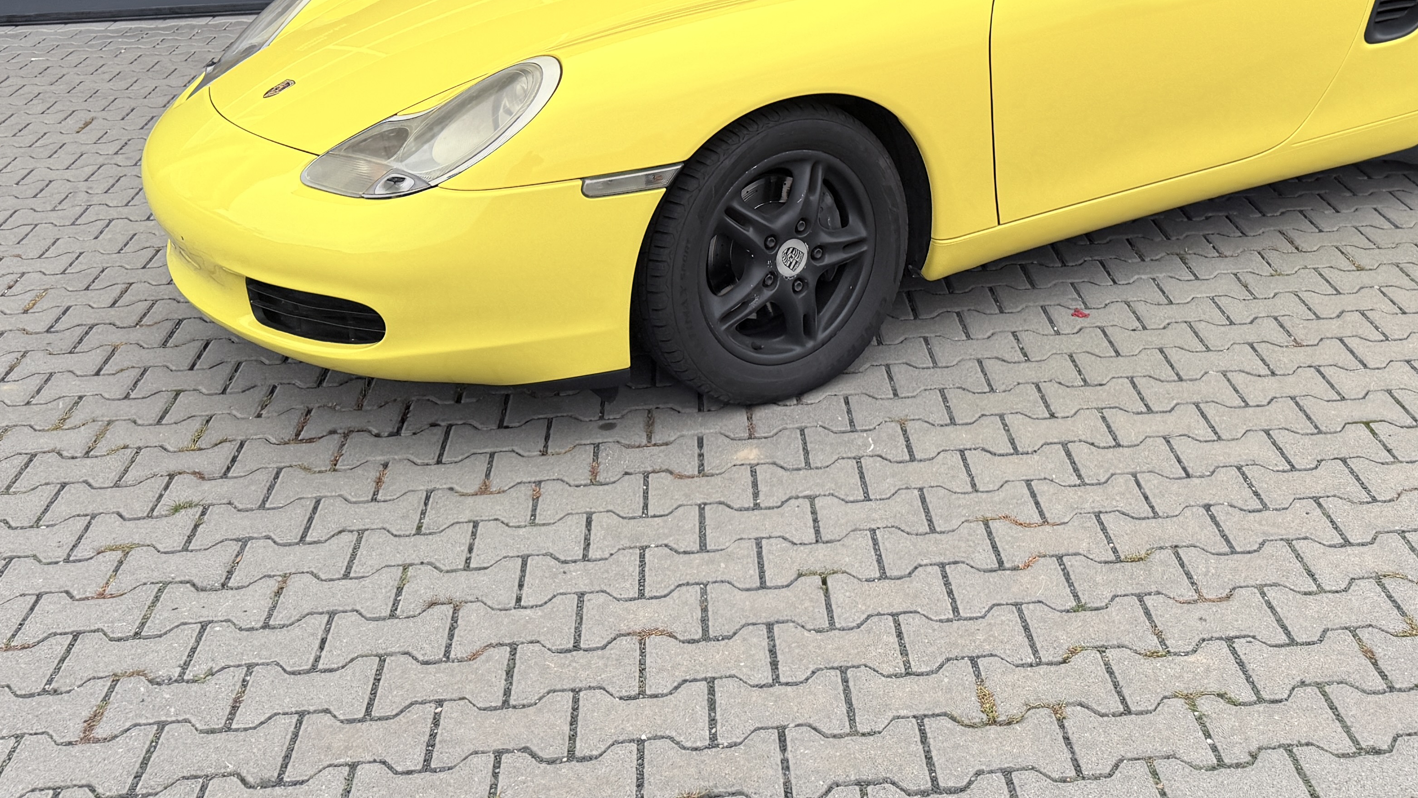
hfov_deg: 42.7
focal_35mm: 48
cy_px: -160
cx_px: 848
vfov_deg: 22.9
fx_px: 1805
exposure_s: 1/722
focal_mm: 6.76
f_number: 1.78
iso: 80
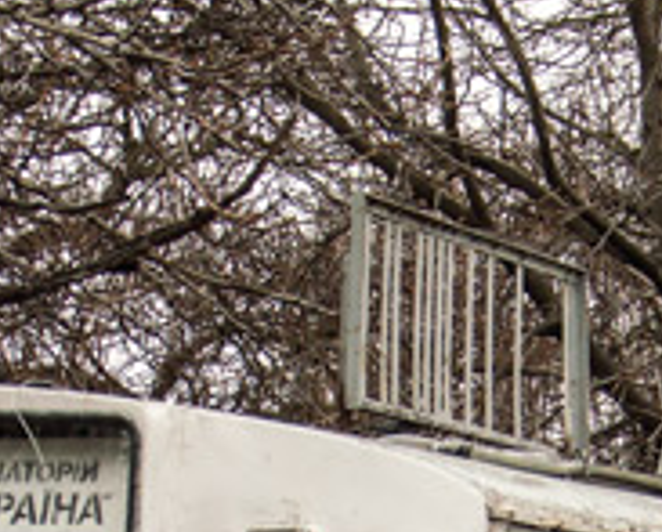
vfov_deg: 4.9
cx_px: 445
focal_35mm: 313
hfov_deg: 6.2
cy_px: 869
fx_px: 6142
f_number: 5.6
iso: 100
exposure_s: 1/640
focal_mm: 34
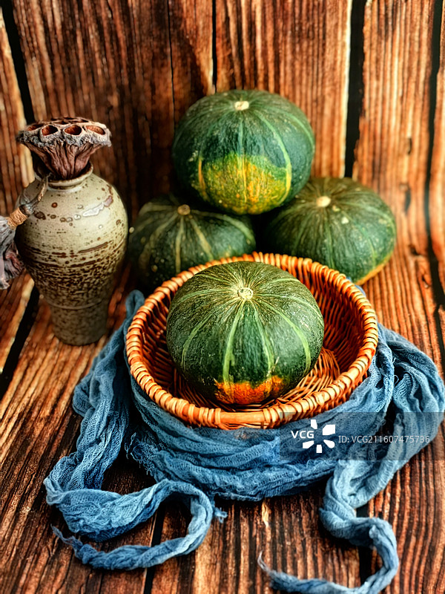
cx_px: 222
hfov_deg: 27.0
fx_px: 926
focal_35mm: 54
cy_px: 297
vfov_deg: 35.5
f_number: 4
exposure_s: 1/25
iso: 50
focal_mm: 5.54
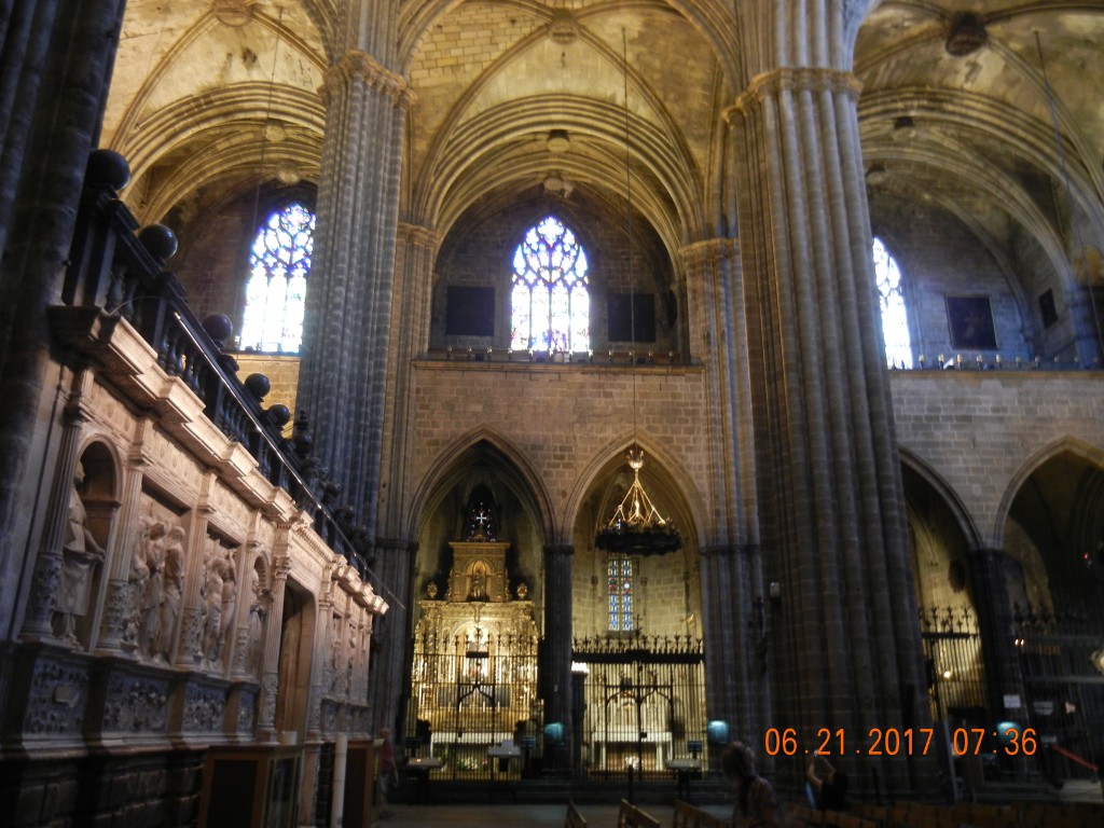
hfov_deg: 60.0
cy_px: 414
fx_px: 957
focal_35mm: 30
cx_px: 552
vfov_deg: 46.8
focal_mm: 5.4
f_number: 3.5
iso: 400
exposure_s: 1/5
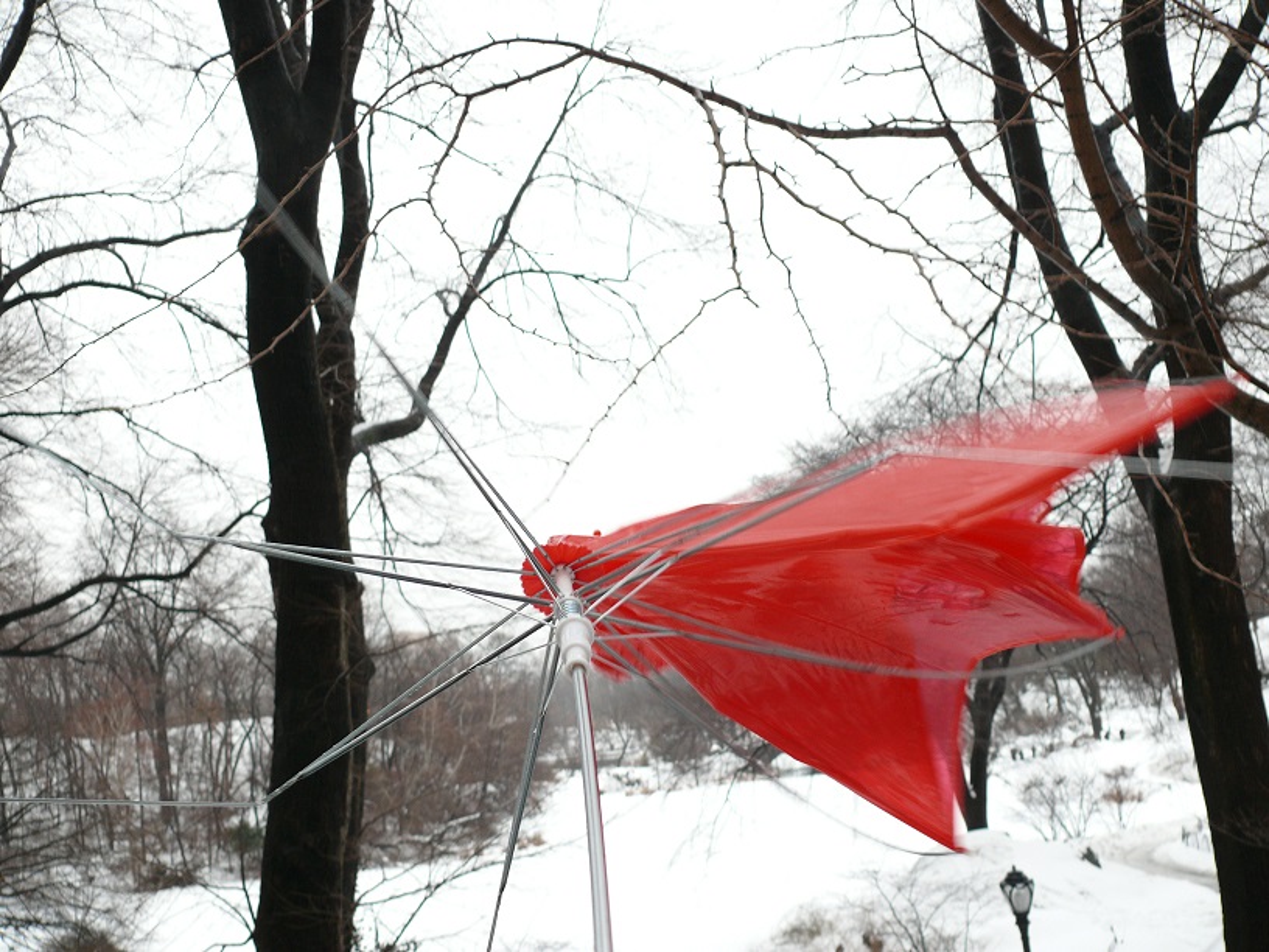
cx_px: 634
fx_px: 1356
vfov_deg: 38.7
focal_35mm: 37
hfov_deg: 50.1
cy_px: 476
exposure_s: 1/60
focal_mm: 7.8
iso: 100
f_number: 2.8
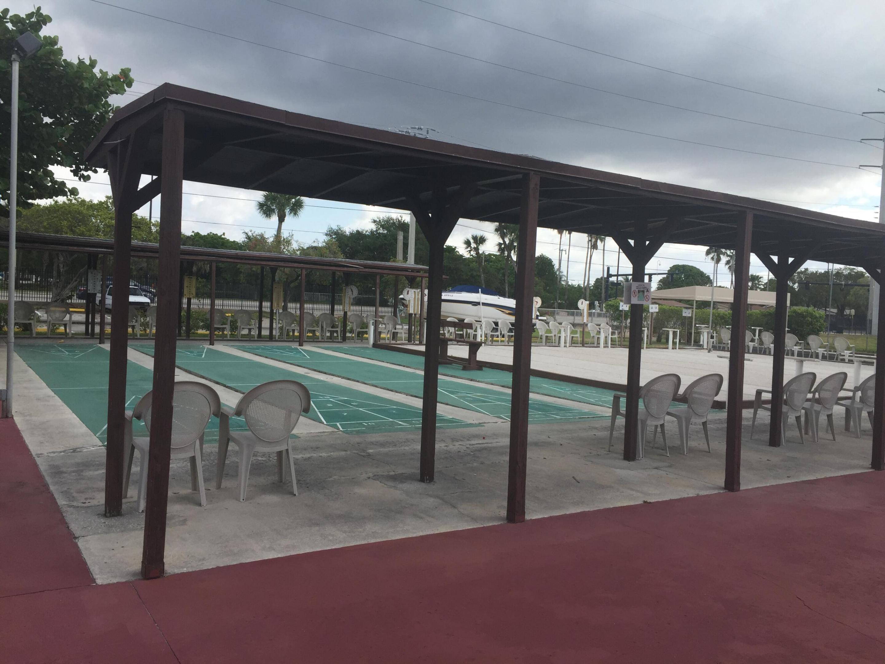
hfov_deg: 61.7
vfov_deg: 48.2
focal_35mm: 29
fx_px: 741
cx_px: 442
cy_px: 332
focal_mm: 4.15
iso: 32
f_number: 2.2
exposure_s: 1/1068
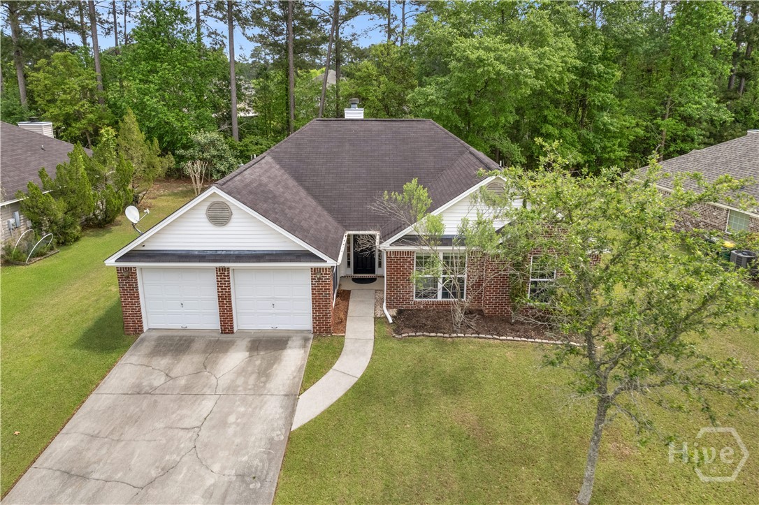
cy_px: 252
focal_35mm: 22
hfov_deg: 78.6
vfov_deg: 57.2
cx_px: 380
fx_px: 464
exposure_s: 1/3200
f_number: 2.8
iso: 120
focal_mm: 8.38
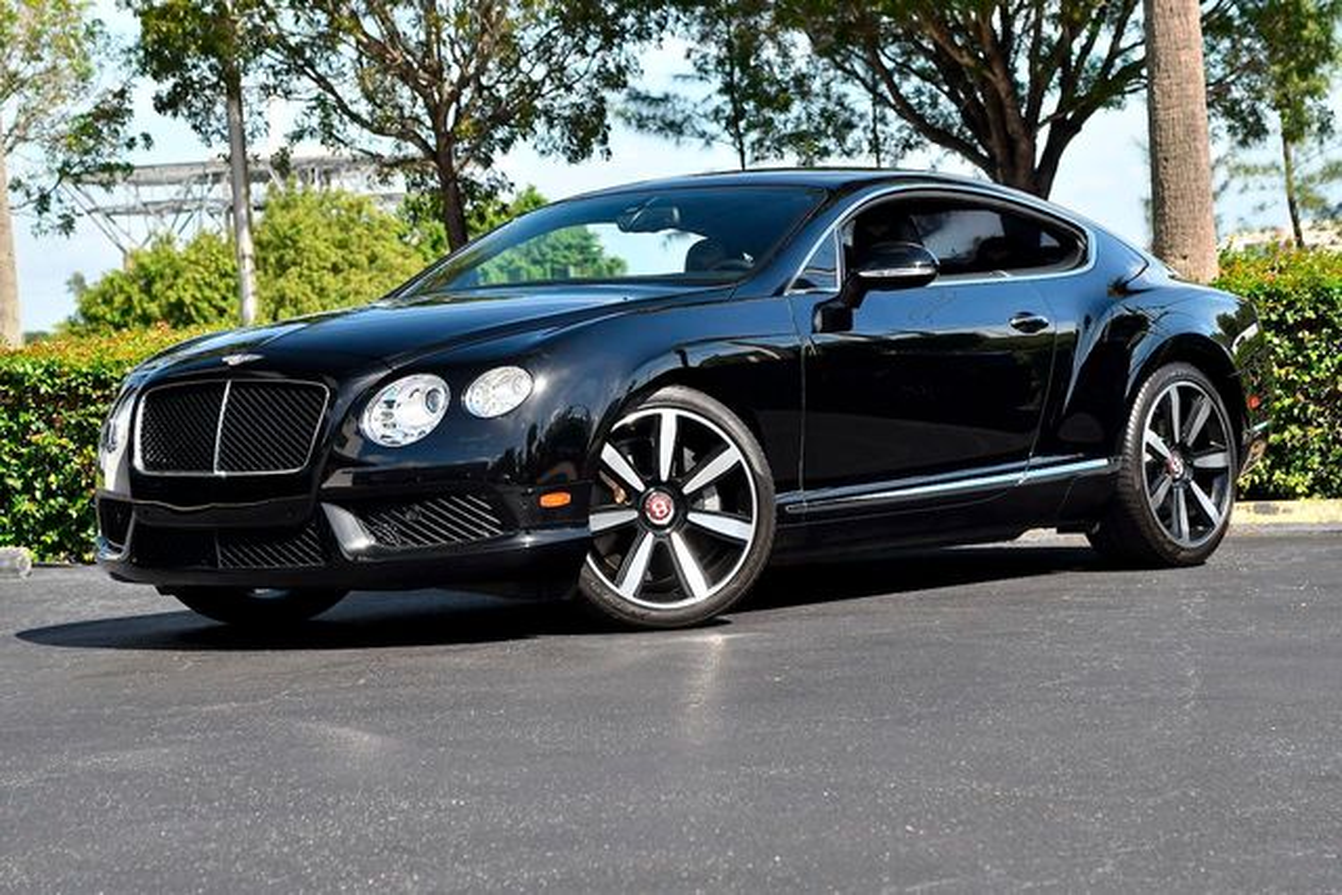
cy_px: 448
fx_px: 3617
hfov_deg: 21.0
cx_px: 671
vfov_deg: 14.1
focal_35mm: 97
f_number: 7.1
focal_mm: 65
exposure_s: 1/800
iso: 640
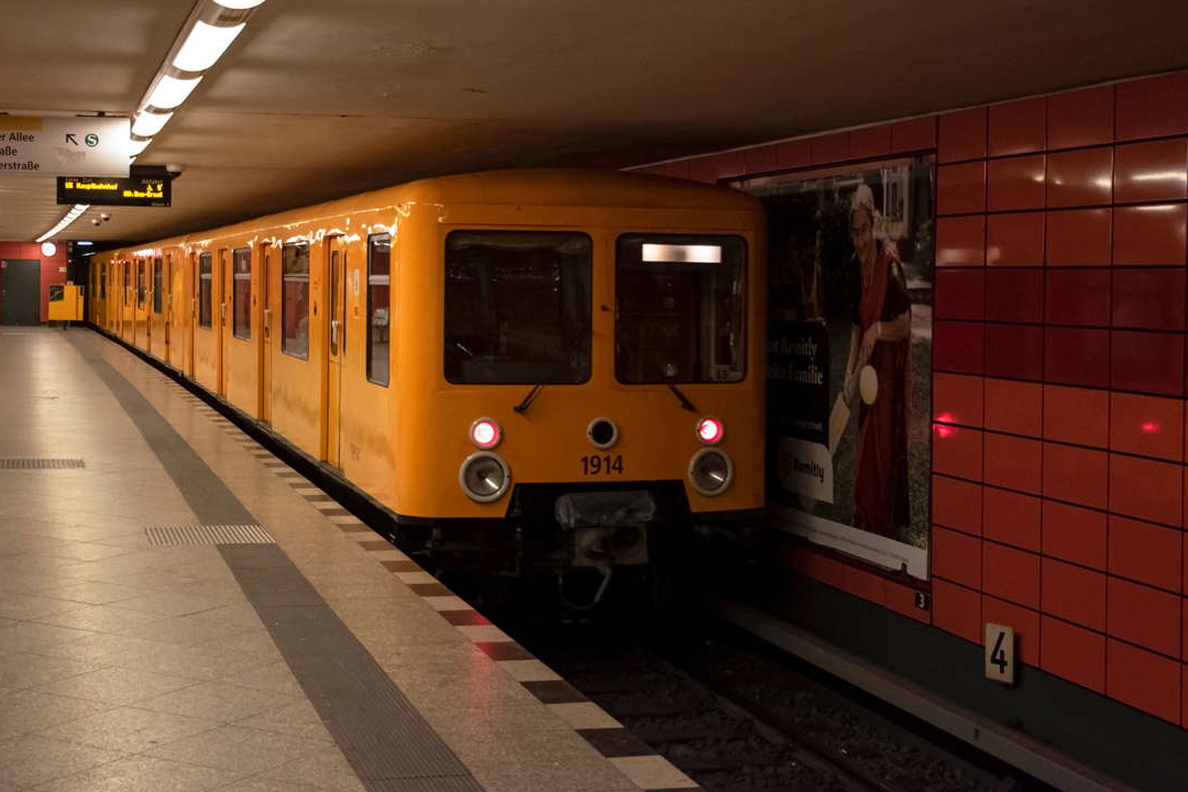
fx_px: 1716
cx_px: 534
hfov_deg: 38.2
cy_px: 294
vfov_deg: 25.9
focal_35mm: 52
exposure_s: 1/160
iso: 1250
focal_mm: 26
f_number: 4
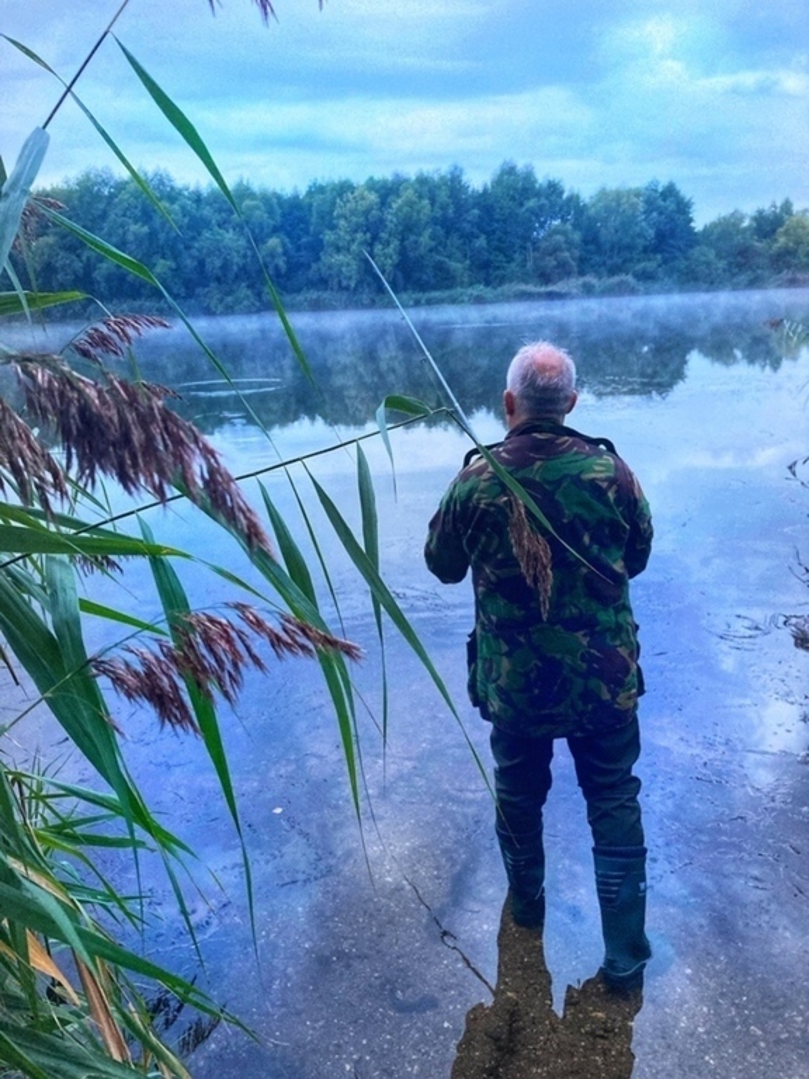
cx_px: 404
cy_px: 540
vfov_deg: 63.4
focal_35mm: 28
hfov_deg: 49.7
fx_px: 873
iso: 320
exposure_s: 1/43
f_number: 1.8
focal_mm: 3.99
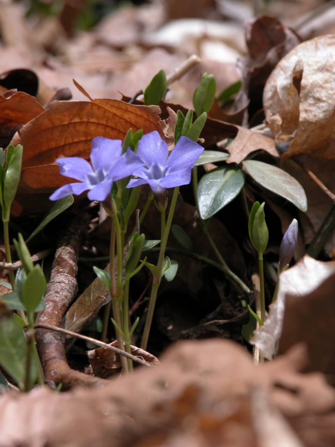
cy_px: 224
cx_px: 168
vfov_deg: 7.1
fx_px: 3613
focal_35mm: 280
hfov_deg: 5.3
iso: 100
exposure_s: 1/154
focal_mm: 71.2
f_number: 7.4
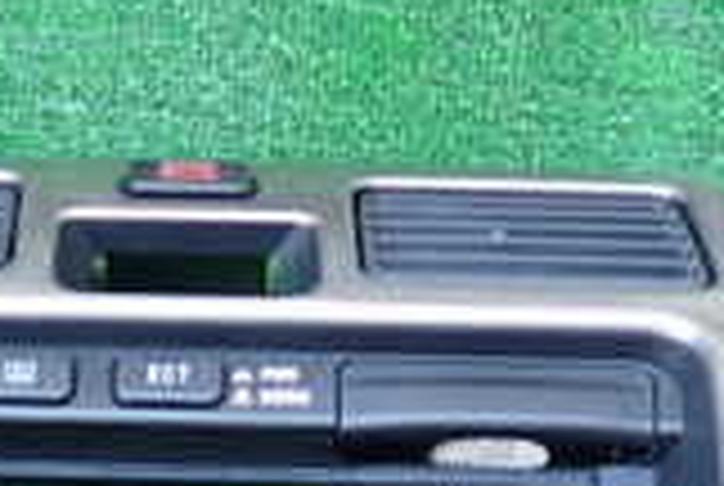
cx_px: 238
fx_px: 2337
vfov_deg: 10.9
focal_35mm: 116
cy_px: 954
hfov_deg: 17.6
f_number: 2.3
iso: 250
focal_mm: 5.4
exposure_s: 1/30
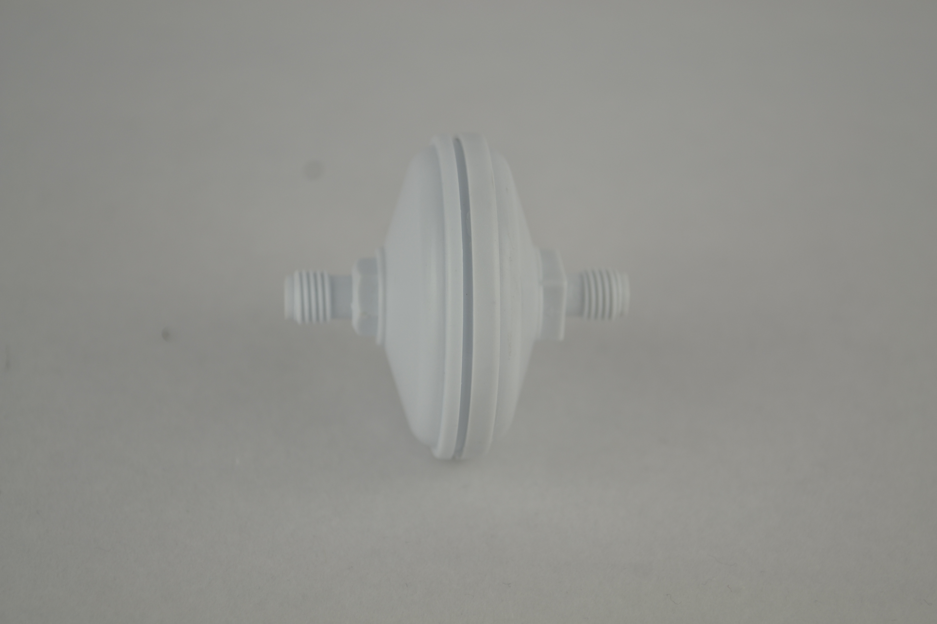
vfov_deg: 16.6
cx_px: 468
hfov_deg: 24.6
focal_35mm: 82
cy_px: 312
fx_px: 2147
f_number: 5.6
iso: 140
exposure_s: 1/100
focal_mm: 55
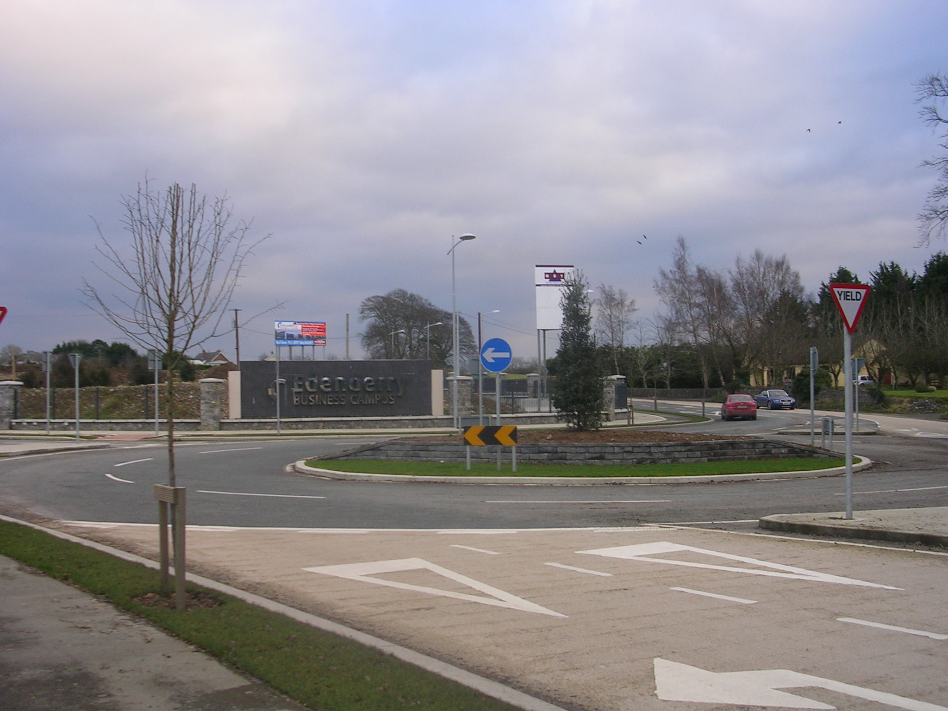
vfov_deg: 33.6
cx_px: 474
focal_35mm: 43
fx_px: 1178
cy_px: 356
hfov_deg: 43.9
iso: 50
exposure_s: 1/83.4
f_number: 3
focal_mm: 6.6
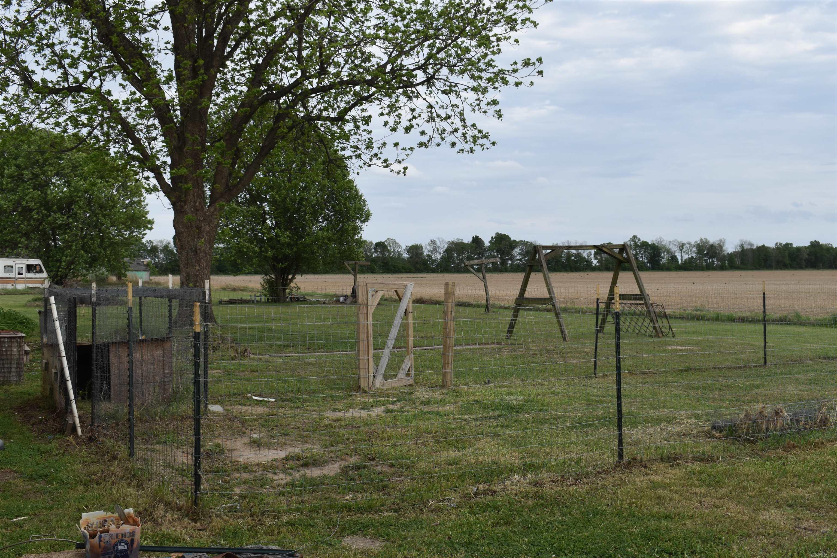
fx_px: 942
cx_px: 418
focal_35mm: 40
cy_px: 279
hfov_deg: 47.9
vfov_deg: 33.0
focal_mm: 27
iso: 200
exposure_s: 1/250
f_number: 8
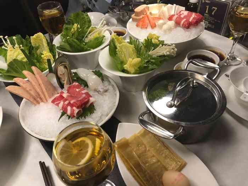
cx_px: 124
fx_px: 201
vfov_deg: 49.7
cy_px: 93
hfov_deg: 63.4
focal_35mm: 28
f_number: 1.8
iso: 100
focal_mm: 4
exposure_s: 1/17
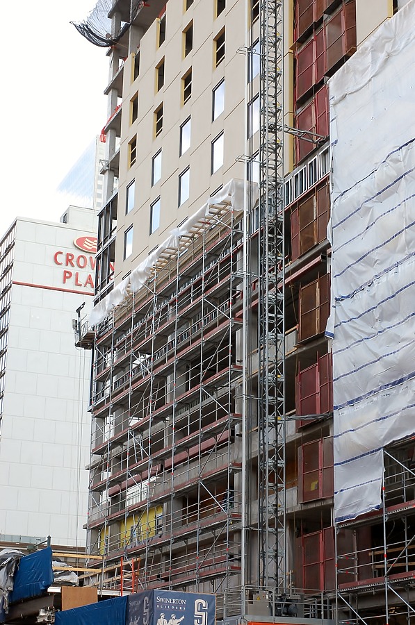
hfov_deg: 18.9
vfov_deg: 28.1
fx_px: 1249
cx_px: 208
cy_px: 312
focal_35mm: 72
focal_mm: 48
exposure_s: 1/125
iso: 400
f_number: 9
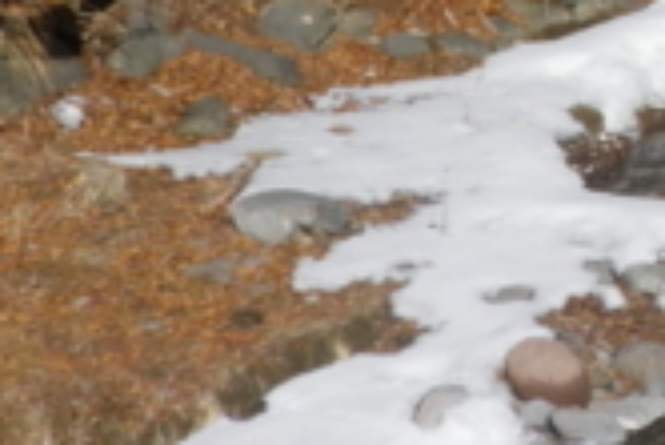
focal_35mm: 175
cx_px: 1302
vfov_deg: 7.7
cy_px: -212
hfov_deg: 10.8
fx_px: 3235
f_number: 6.3
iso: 64
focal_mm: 6.2
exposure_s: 1/400
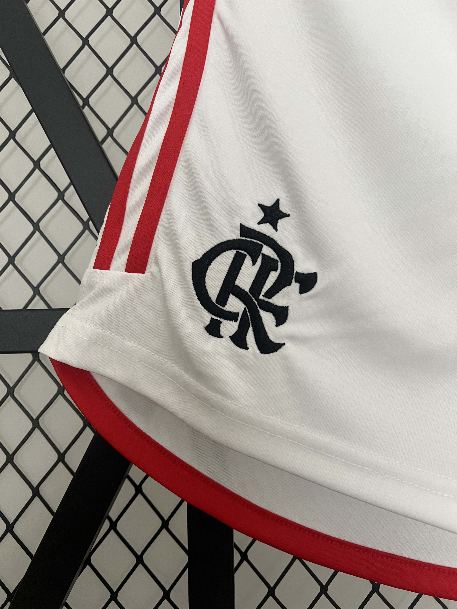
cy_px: 304
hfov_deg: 53.1
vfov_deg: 67.3
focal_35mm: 26
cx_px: 228
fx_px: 458
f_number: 1.5
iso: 160
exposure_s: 1/50
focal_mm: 5.7
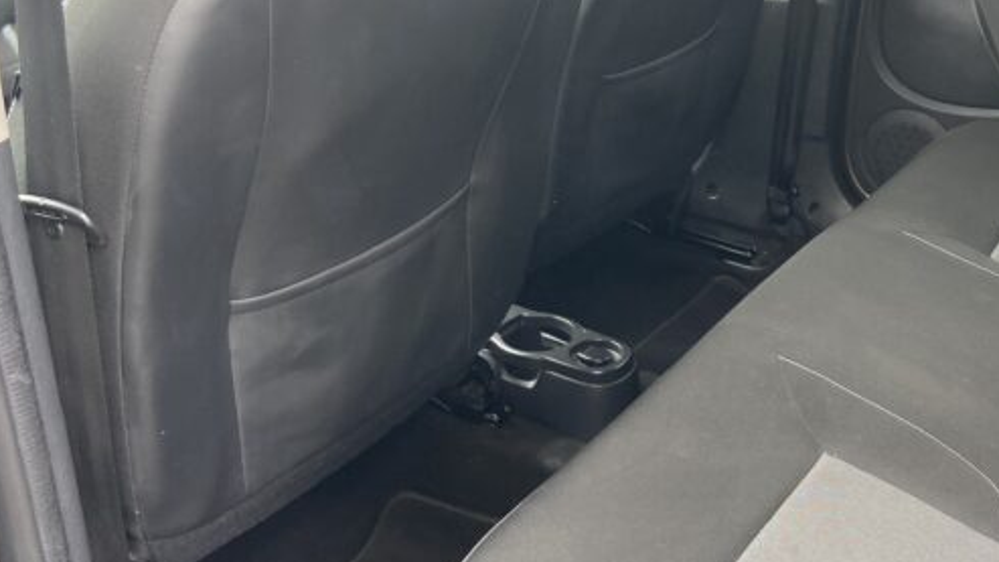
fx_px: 1218
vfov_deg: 25.9
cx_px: 699
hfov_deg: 43.7
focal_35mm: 46
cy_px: 243
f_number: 1.8
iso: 100
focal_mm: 4.25
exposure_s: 1/121
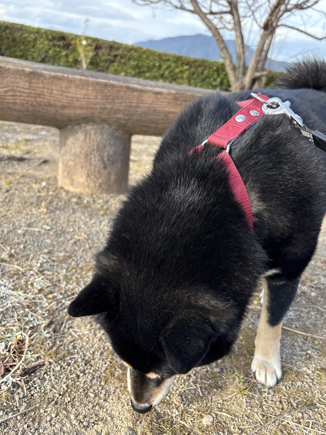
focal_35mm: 26
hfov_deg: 53.1
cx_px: 163
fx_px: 326
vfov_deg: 67.3
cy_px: 218
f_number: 1.6
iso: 64
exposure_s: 1/441
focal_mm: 5.96
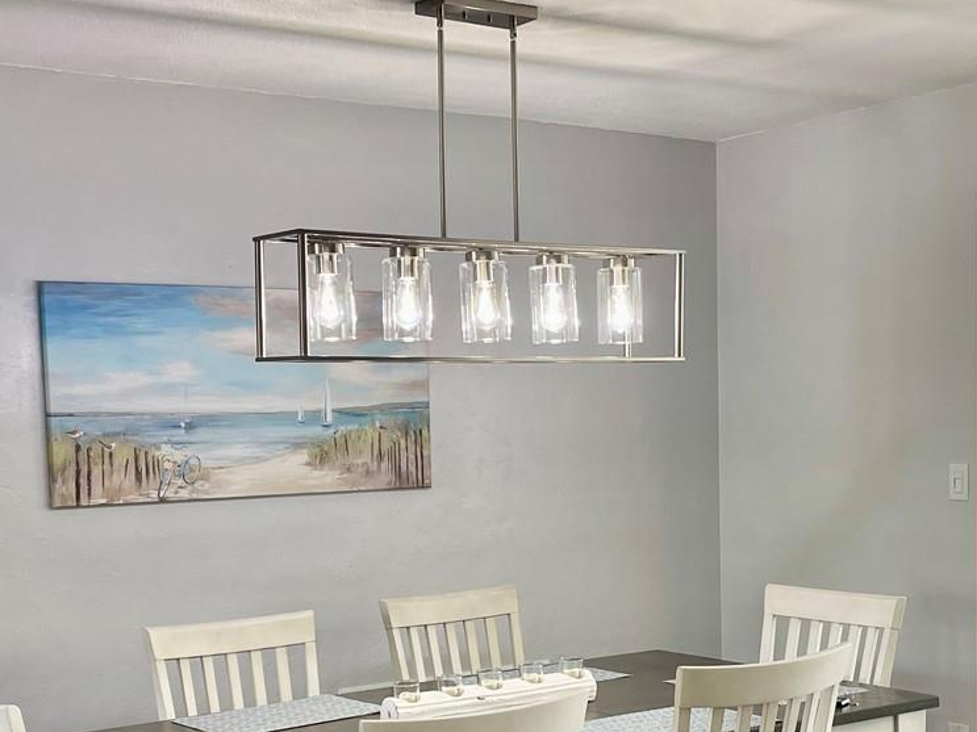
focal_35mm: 56
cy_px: 559
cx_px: 515
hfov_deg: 34.3
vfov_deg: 25.7
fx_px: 1580
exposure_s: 1/60
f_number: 1.6
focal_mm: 5.1
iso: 64
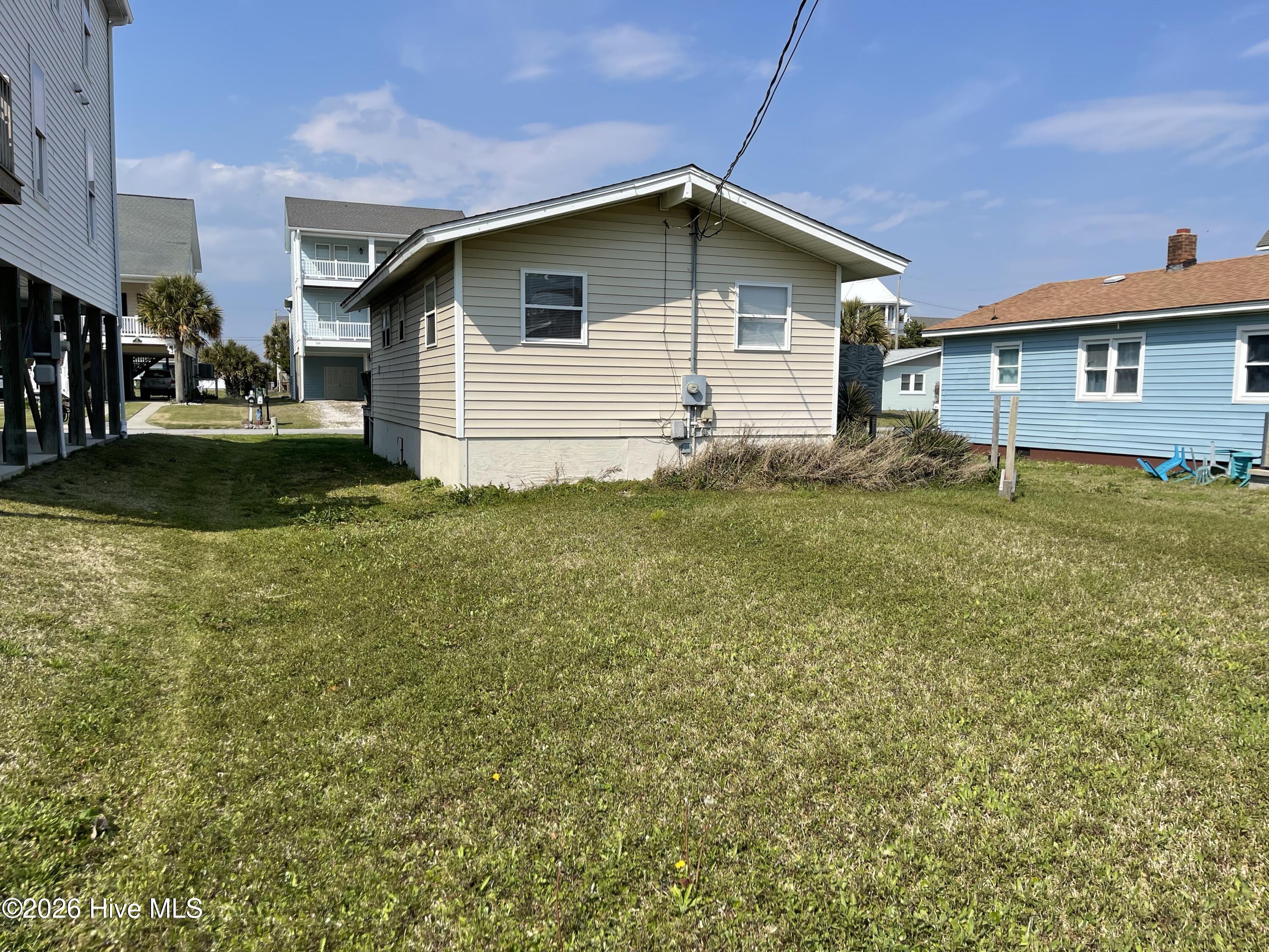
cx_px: 634
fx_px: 916
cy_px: 476
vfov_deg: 54.9
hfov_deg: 69.4
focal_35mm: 25
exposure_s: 1/4525
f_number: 1.6
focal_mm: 5.1
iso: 32
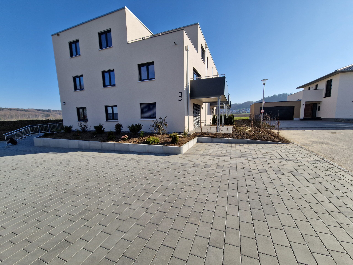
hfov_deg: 106.2
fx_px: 133
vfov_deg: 89.9
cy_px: 132
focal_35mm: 13
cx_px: 176
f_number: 2.2
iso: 50
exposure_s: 1/2104
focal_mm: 2.2
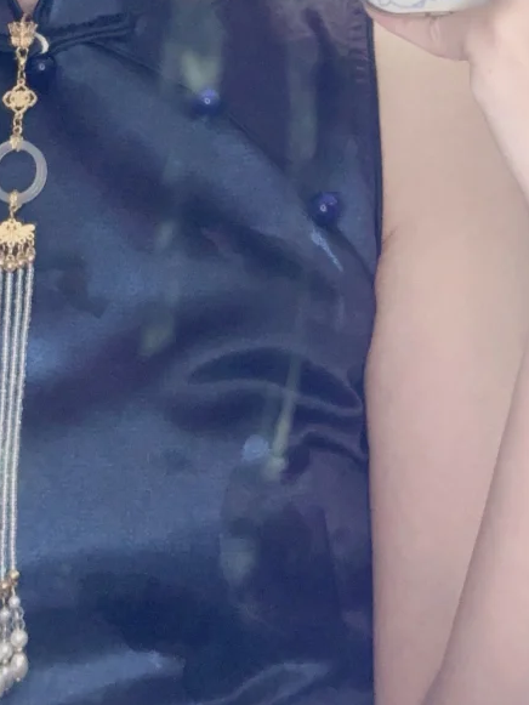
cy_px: -27
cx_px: 104
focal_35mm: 119
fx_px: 2424
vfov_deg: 16.2
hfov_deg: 12.4
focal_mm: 6.76
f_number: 1.78
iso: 250
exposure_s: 1/50
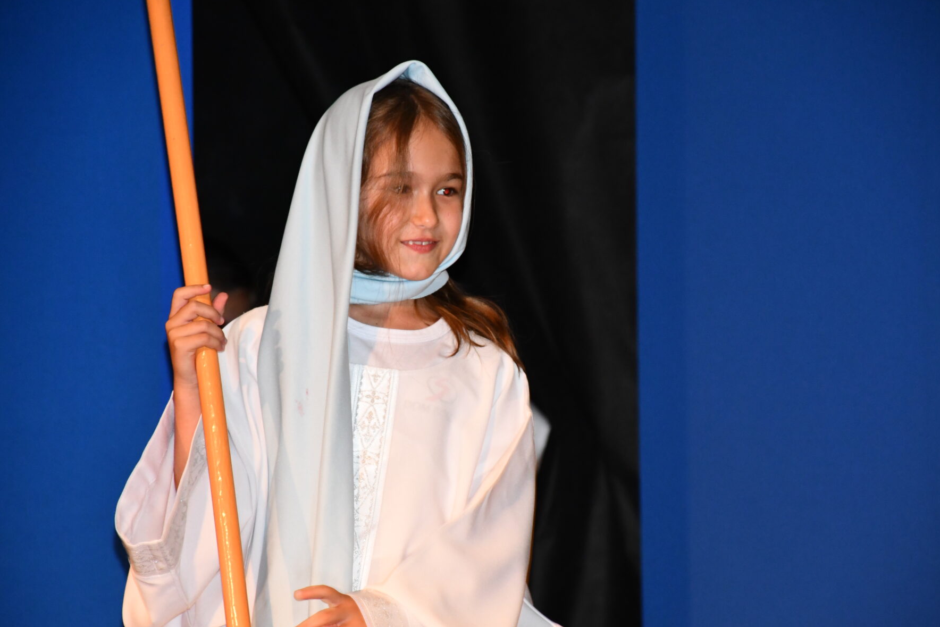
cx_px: 459
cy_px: 325
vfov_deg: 6.0
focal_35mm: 228
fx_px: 5953
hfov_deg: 9.0
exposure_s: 1/60
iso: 2200
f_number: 5.6
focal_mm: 140
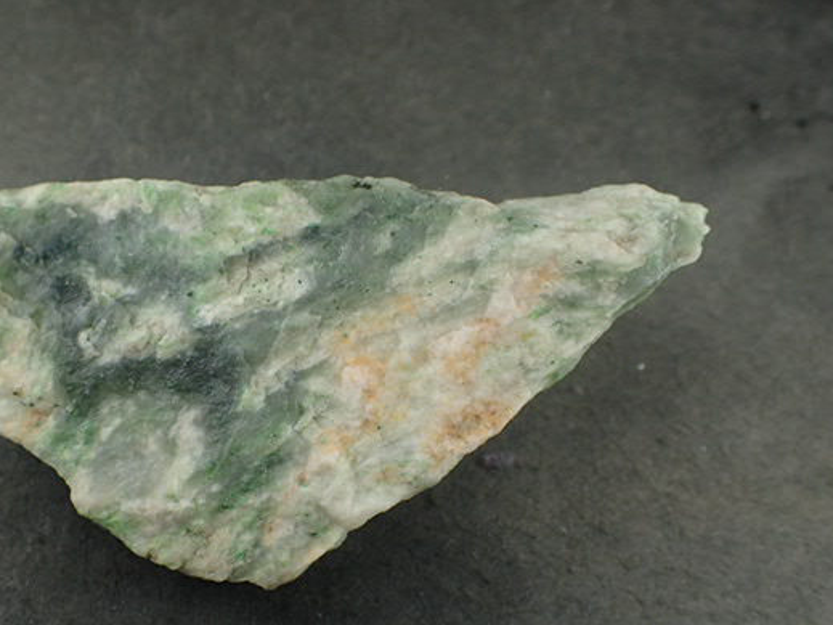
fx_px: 890
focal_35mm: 37
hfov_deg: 49.8
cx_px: 334
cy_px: 370
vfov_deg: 38.5
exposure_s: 1/320
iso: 100
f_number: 2.3
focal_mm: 5.5
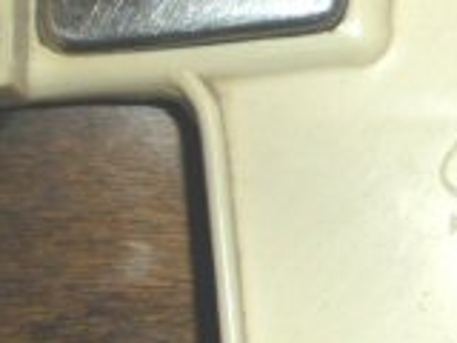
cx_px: 580
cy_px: -51
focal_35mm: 135
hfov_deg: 14.1
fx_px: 1782
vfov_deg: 10.8
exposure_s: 1/30
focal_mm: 6.3
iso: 64
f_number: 3.5
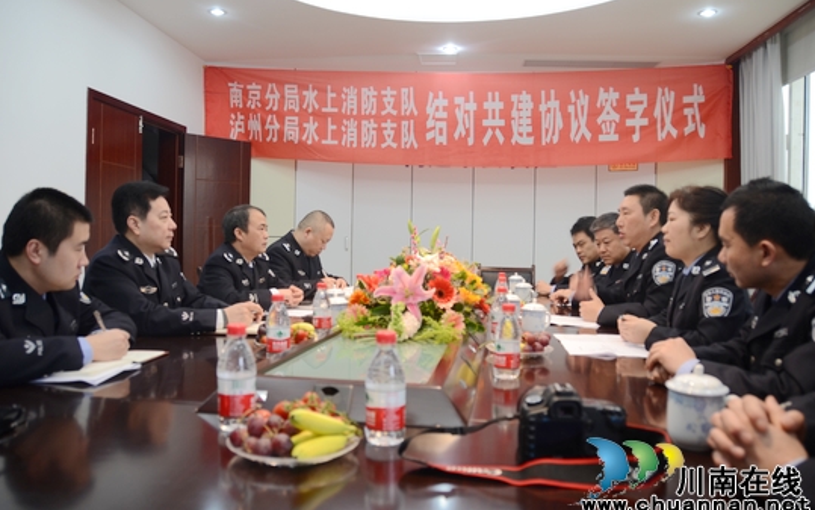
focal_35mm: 28
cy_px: 247
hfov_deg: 66.5
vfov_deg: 44.5
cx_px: 410
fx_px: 622
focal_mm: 18
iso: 200
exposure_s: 1/15
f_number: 3.5
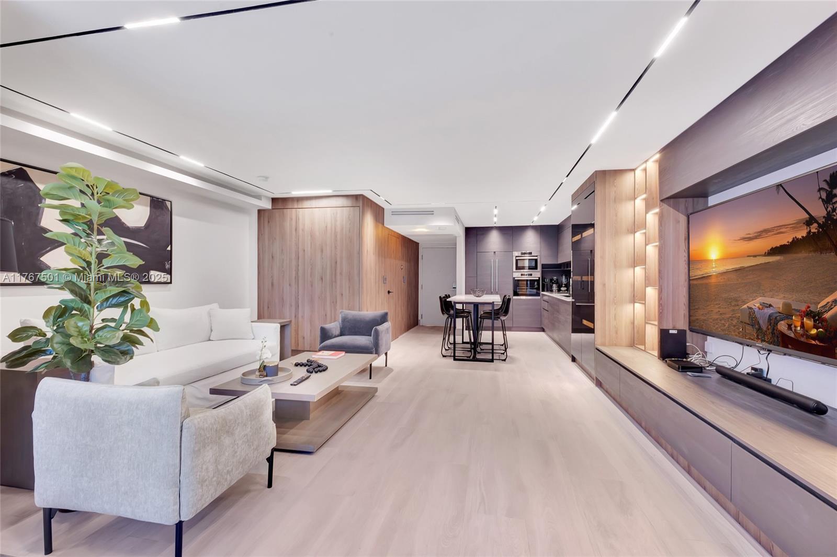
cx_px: 418
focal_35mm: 15
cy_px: 278
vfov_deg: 77.3
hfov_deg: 100.4
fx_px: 349
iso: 800
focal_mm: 10
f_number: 8
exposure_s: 1/8
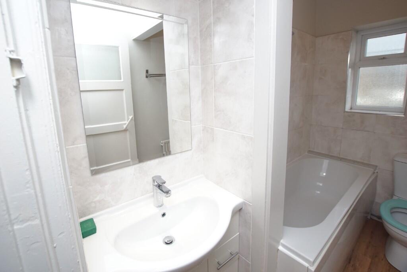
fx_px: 187
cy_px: 136
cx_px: 204
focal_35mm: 16
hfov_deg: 95.0
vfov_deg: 72.1
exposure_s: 1/160
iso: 640
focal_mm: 11
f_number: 4
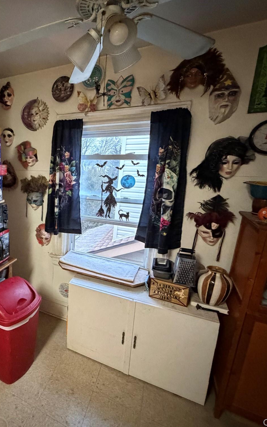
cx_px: 33
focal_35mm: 20
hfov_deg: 53.2
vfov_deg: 85.1
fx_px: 233
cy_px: 214
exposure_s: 1/40
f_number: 2.2
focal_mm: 2.22
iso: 1000
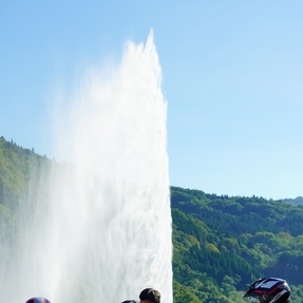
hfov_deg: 16.0
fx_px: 1079
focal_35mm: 109
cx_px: 132
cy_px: 274
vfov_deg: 15.8
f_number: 6.3
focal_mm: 46
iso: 100
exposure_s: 1/160
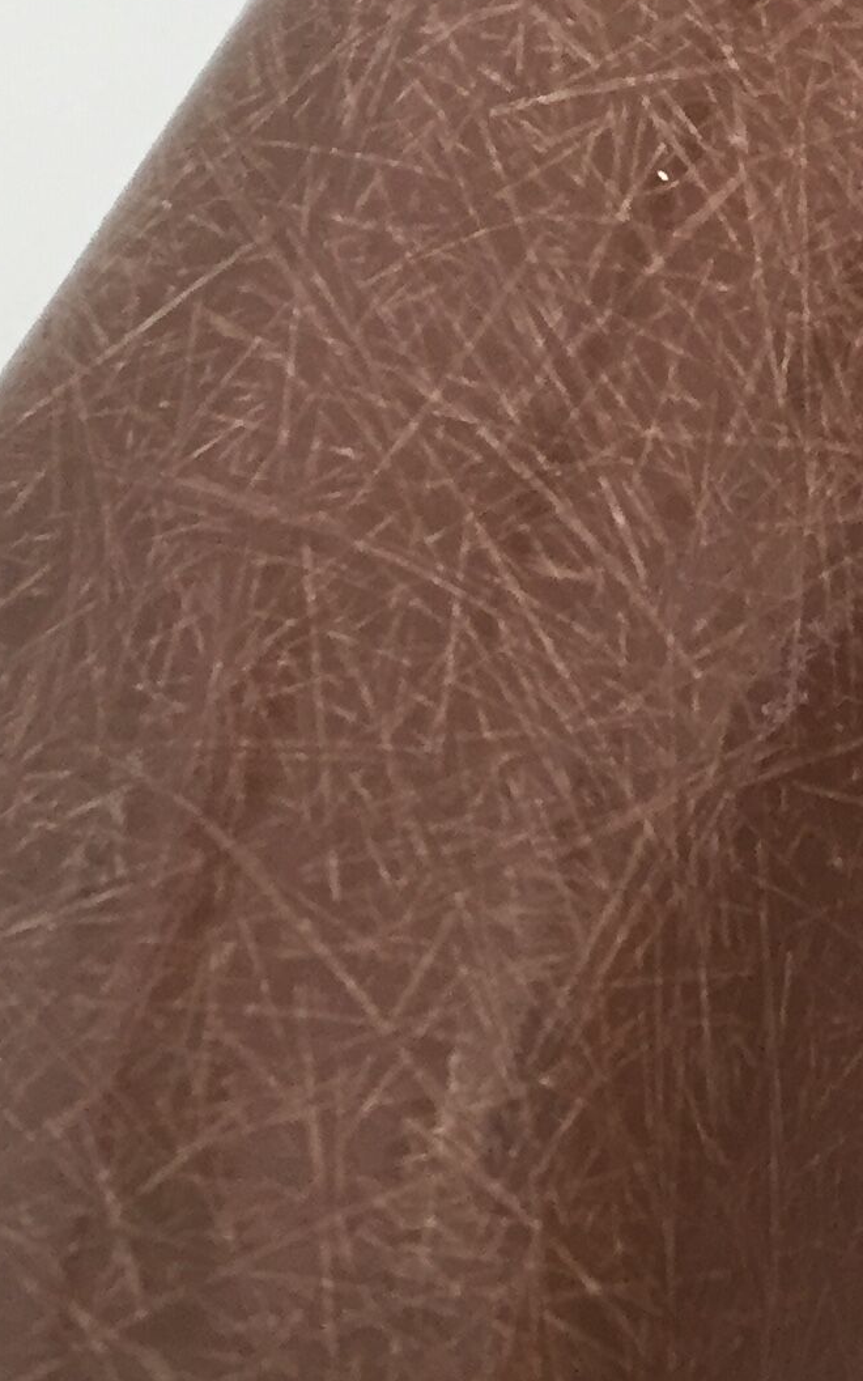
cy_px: 1257
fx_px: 3575
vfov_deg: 21.4
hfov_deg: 13.7
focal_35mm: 95
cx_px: 643
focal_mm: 4.15
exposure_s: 1/33
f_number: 2.2
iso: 64
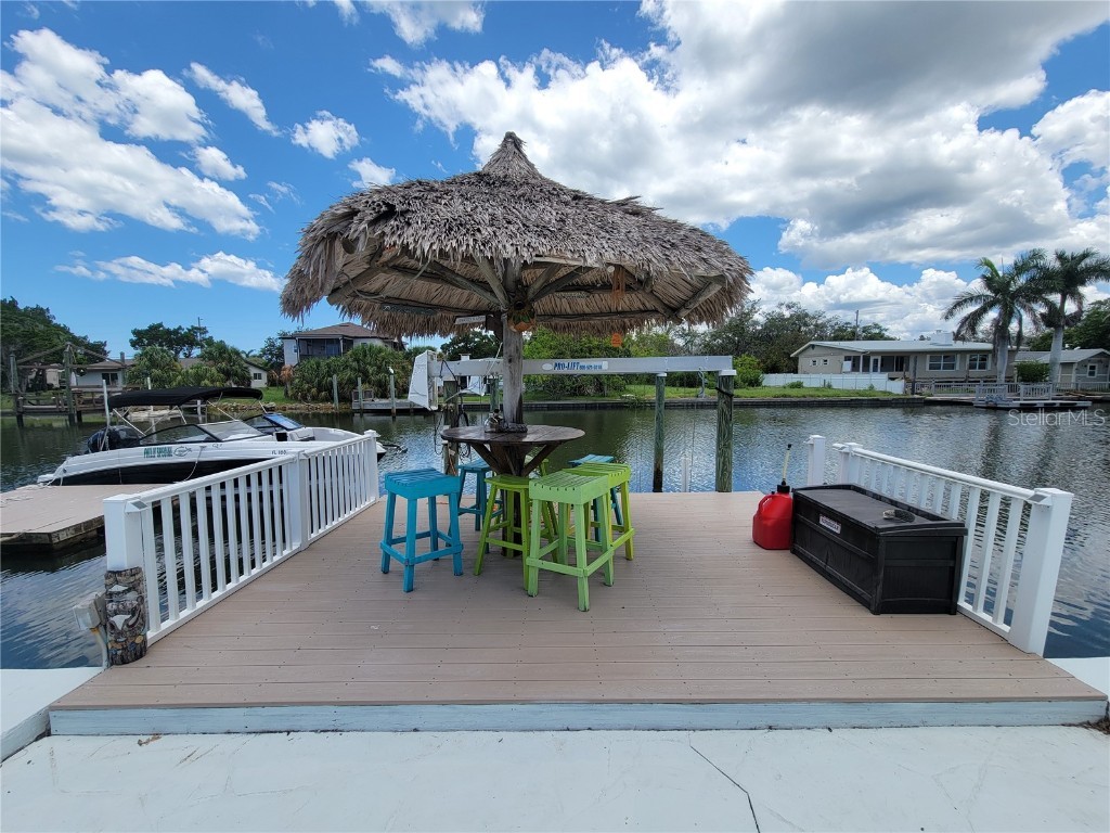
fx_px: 417
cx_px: 555
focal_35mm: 13
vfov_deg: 89.9
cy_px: 416
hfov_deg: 106.2
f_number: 2.2
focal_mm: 2.2
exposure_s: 1/1517
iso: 50
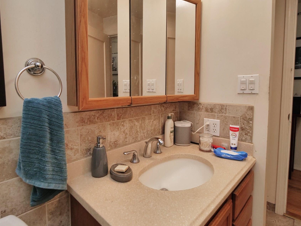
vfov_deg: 68.2
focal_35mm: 19
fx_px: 165
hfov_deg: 84.7
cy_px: 94
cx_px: 148
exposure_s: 1/160
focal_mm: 7
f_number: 5
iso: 800
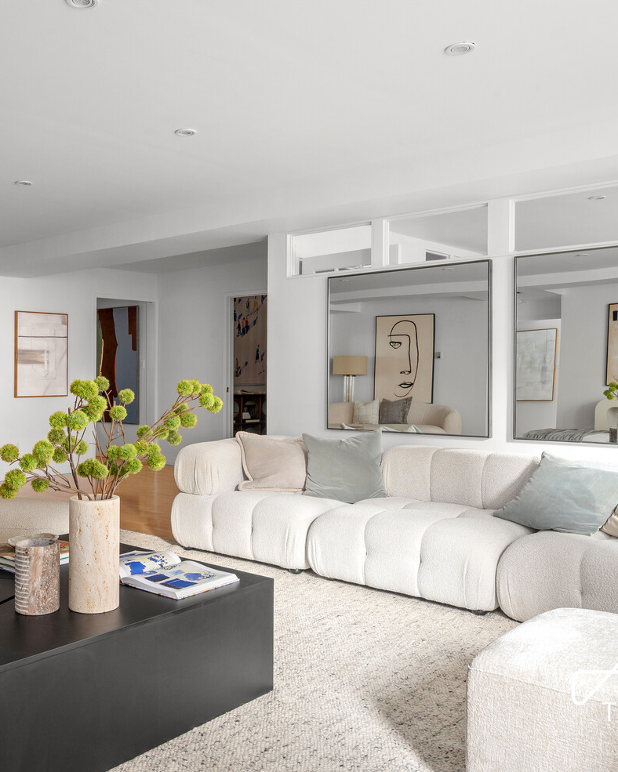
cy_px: 390
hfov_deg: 47.0
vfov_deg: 57.6
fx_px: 702
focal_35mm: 31
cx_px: 222
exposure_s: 6
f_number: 11
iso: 400
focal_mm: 21.5
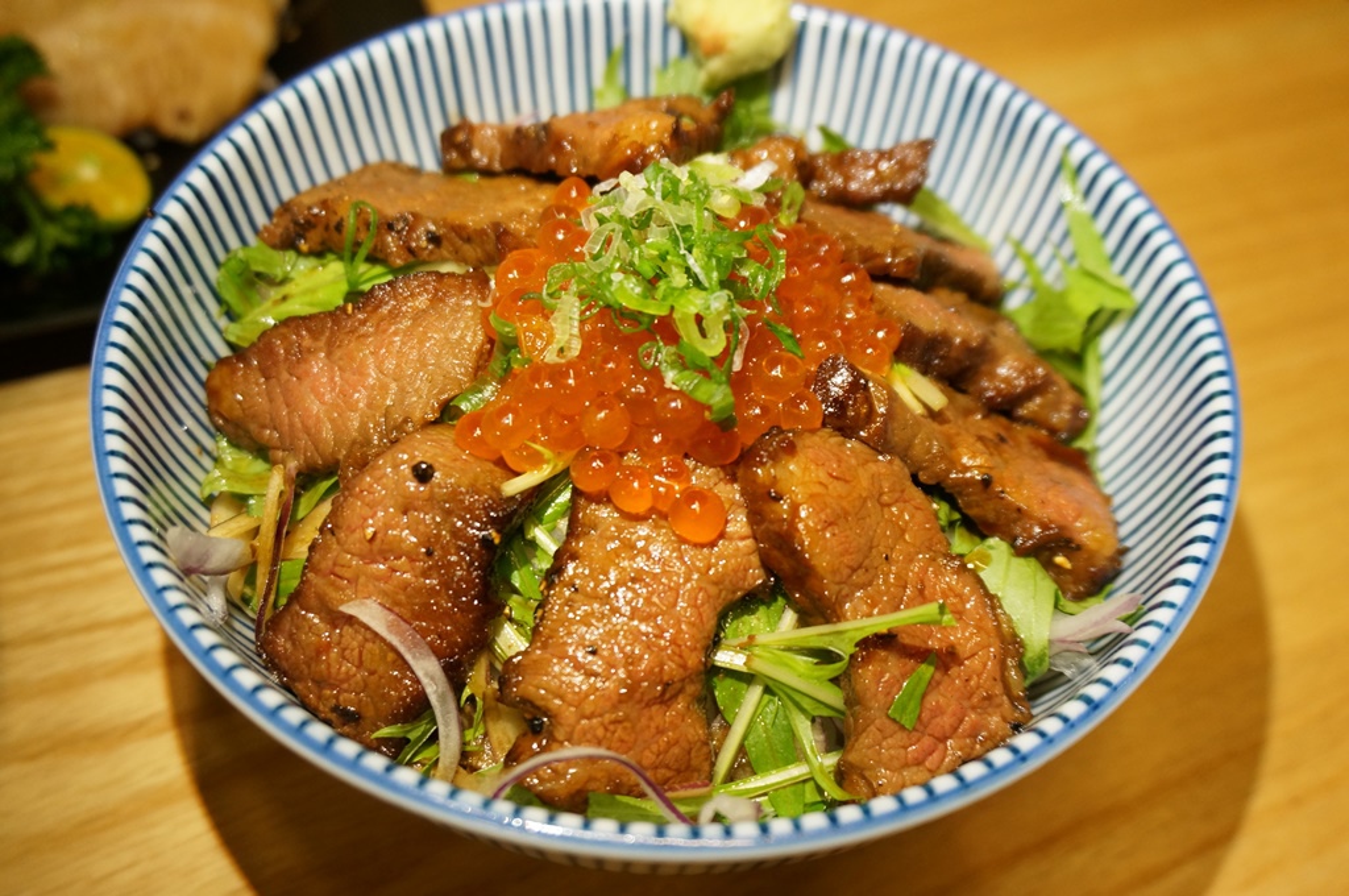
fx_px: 1179
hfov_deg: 59.6
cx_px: 674
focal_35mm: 32
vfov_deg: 41.6
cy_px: 448
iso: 800
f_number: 4
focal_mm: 21
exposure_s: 1/60
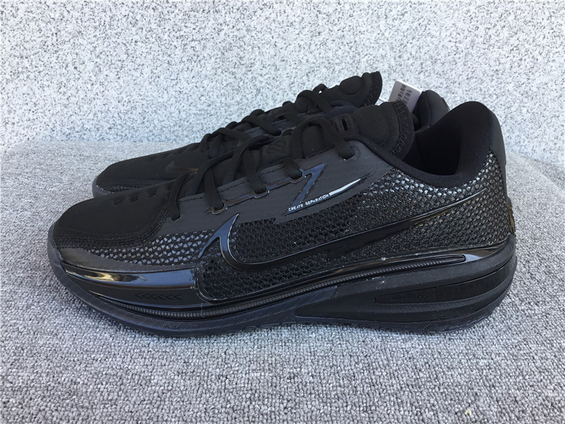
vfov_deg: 45.4
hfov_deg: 58.4
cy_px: 212
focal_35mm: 31
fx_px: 506
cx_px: 282
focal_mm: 3.3
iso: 25
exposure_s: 1/100
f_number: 2.4
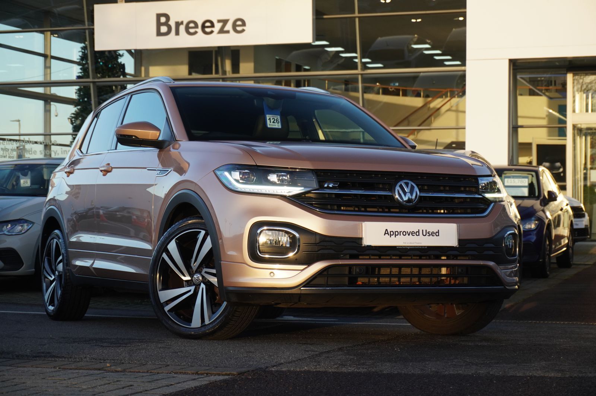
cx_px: 298
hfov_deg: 27.0
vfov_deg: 18.2
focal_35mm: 75
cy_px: 198
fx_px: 1241
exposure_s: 1/250
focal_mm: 50
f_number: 5.6
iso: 500
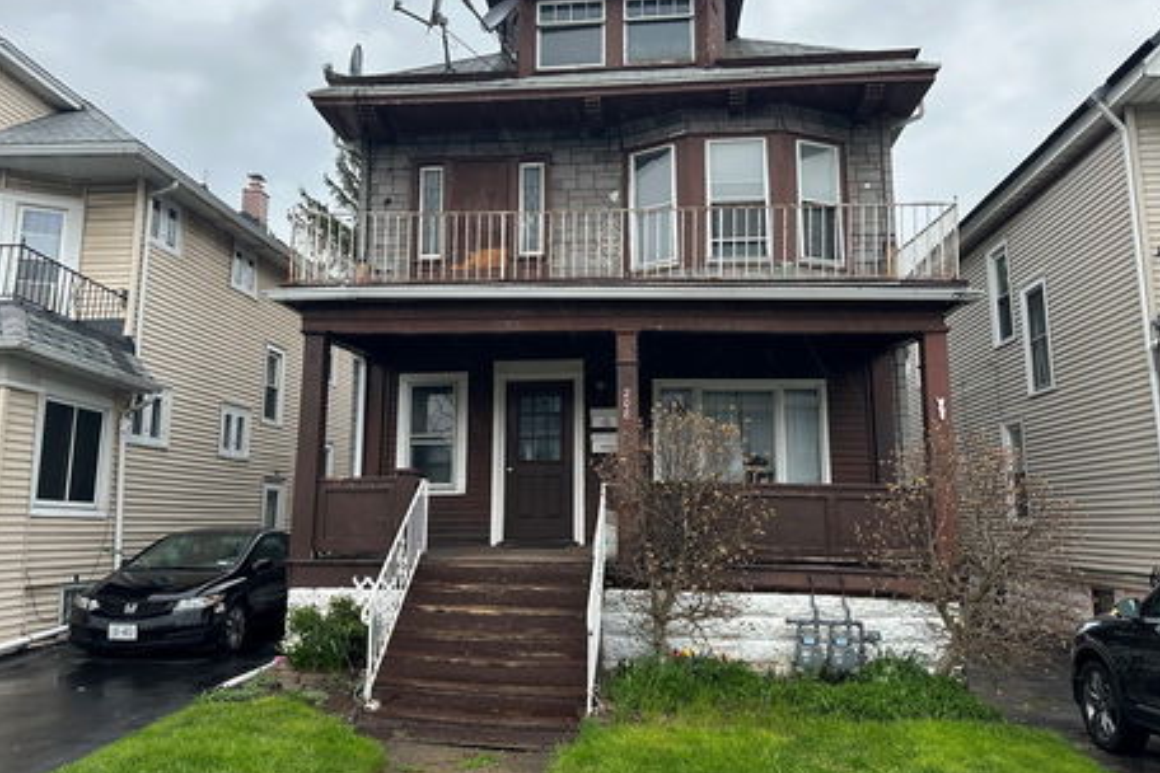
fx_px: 902
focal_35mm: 28
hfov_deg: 65.5
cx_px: 560
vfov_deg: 46.3
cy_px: 351
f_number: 1.78
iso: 100
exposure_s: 1/121
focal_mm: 6.86
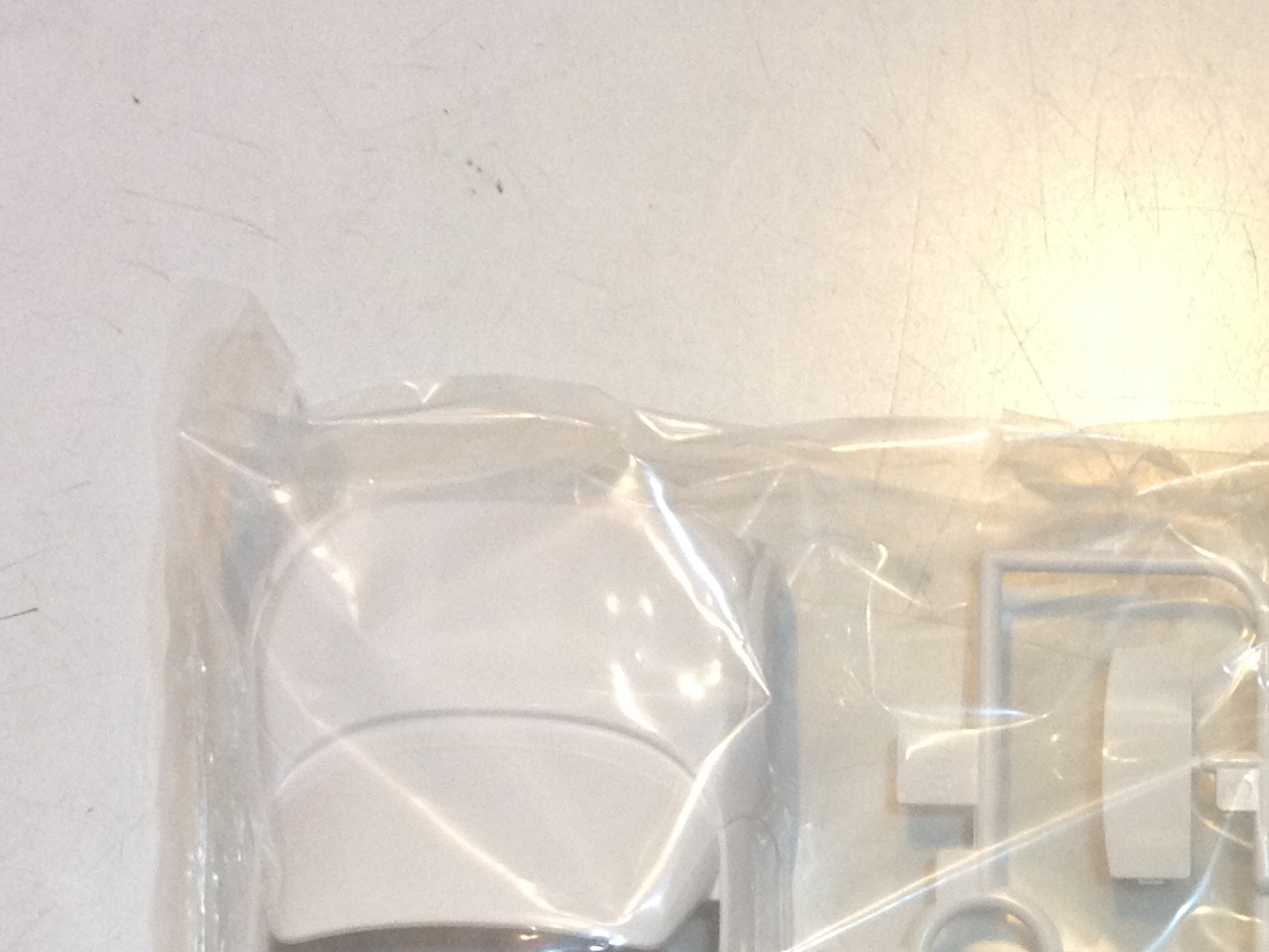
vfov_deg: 13.9
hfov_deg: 17.9
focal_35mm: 104
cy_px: 1046
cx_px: 1556
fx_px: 3813
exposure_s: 1/20
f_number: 2.4
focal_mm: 4.28
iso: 125
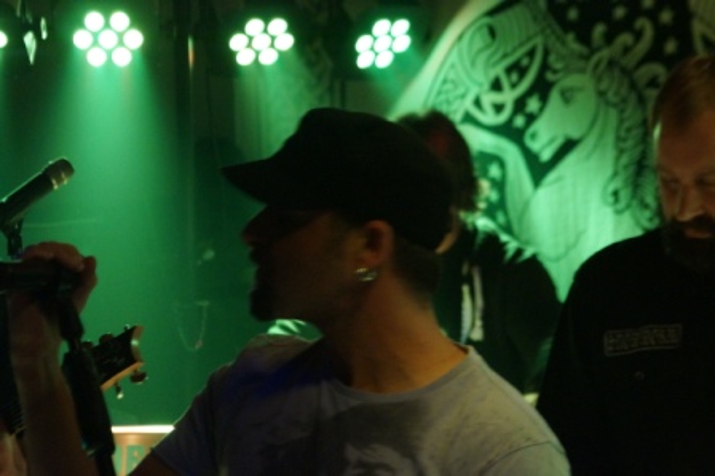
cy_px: 238
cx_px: 358
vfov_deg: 8.3
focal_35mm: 165
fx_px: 3275
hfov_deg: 12.5
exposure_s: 1/40
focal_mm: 110
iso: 3200
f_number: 5.6
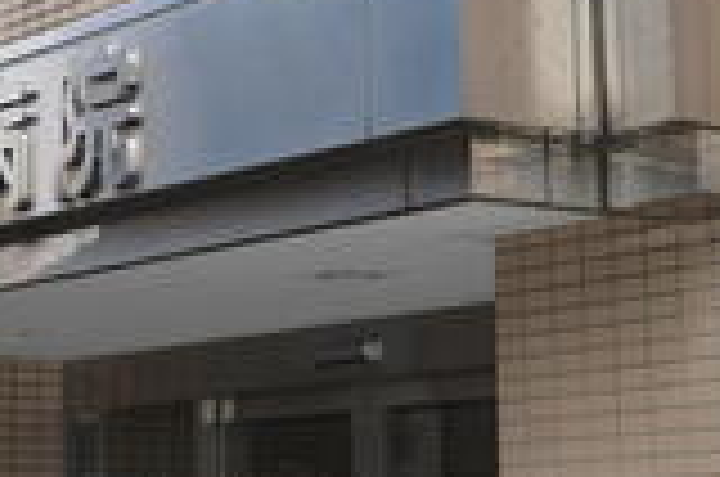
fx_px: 2475
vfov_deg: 11.0
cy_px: 106
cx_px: 261
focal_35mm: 124
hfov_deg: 16.5
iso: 100
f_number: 4.5
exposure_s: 1/250
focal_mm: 22
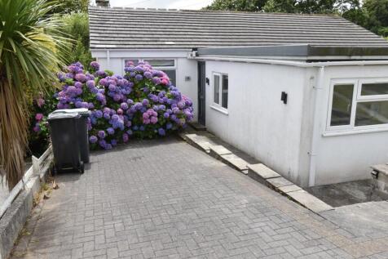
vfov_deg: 43.6
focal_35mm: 30
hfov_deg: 61.9
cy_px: 130
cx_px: 194
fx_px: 323
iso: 100
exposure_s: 1/50
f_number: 13
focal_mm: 20
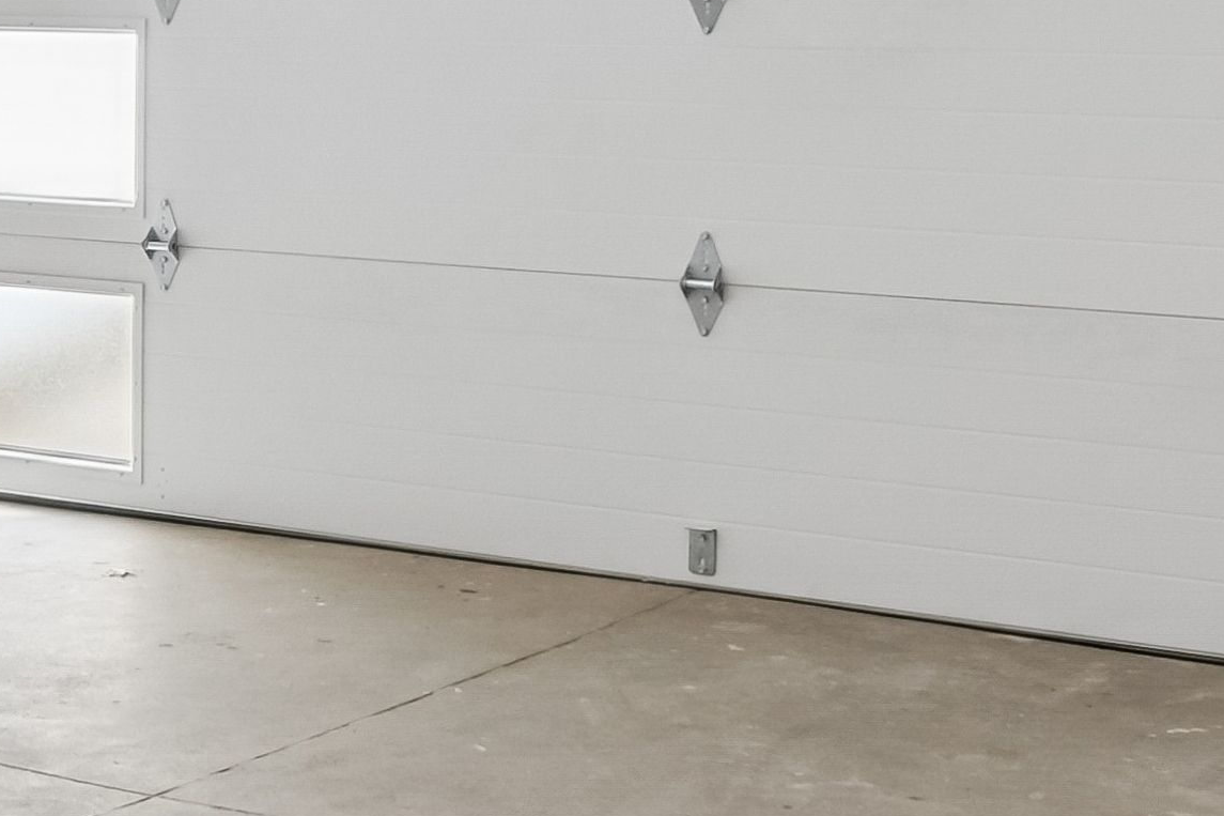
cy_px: 1
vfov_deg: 16.5
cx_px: 216
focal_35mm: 81
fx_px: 2753
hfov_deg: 24.6
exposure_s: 1/10
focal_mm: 8
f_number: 8
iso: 125
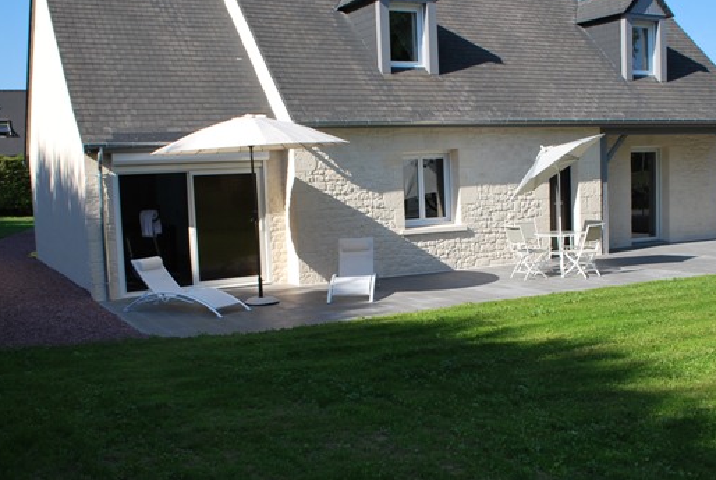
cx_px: 394
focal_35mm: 42
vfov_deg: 32.0
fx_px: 837
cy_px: 266
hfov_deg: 46.2
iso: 100
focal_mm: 18
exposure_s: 1/200
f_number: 7.1
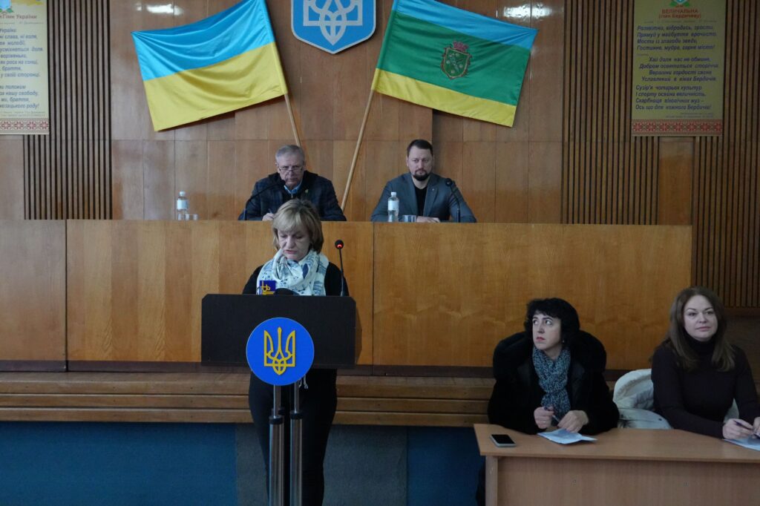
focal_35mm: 36
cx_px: 380
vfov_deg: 36.8
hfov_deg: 53.1
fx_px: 760
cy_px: 253
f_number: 4
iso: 6400
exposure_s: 1/100
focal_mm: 24
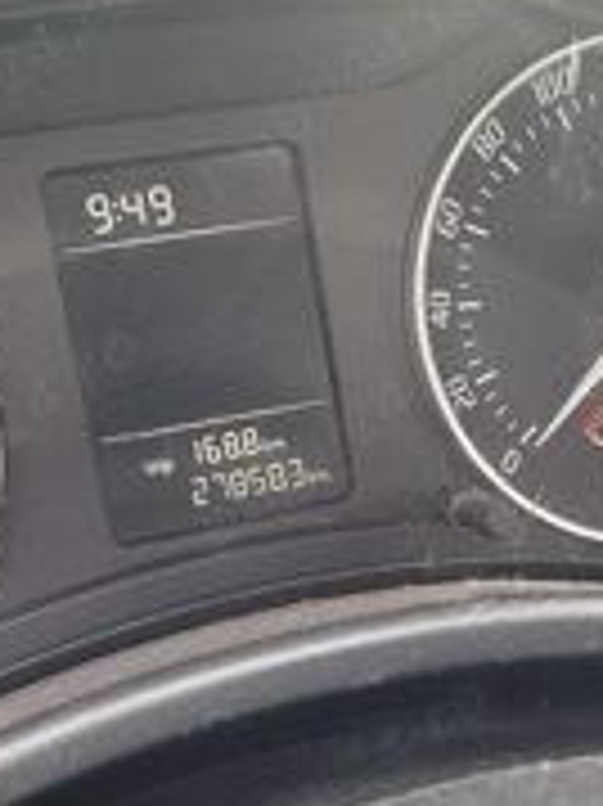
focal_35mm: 58
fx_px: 1349
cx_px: 432
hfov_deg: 25.0
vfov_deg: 33.1
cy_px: 491
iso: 200
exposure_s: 1/100
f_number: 1.8
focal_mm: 5.4
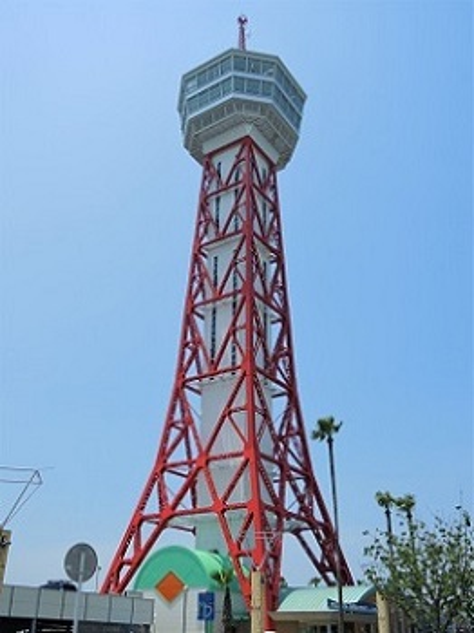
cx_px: 237
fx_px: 603
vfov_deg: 55.4
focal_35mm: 33
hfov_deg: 42.9
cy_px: 316
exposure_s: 1/1250
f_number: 3.2
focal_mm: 7
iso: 80
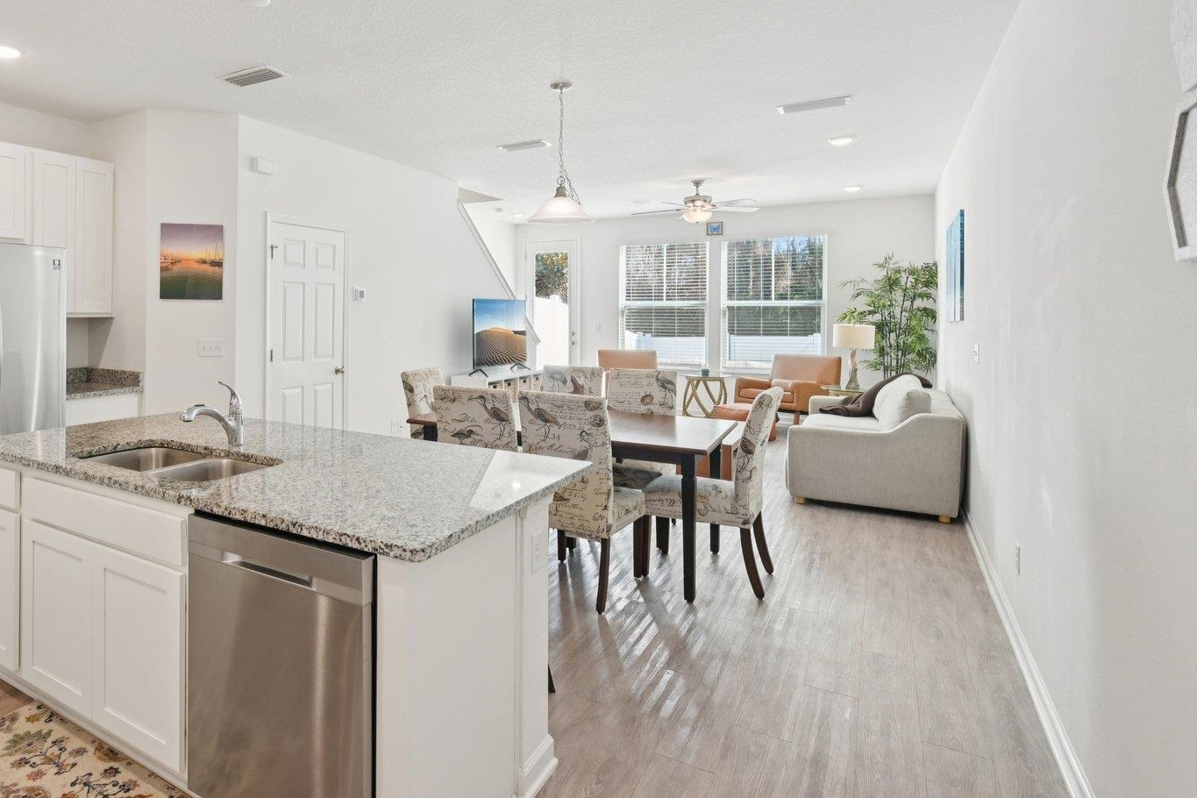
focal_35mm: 21
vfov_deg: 58.9
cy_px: 312
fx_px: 698
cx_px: 388
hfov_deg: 78.3
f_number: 8
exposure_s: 1/15
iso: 250
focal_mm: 14
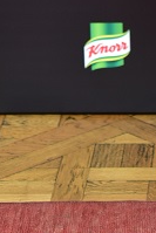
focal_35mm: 233
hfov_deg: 5.9
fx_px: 1512
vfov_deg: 8.4
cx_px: 209
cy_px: -239
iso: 400
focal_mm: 50
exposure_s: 1/60
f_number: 4
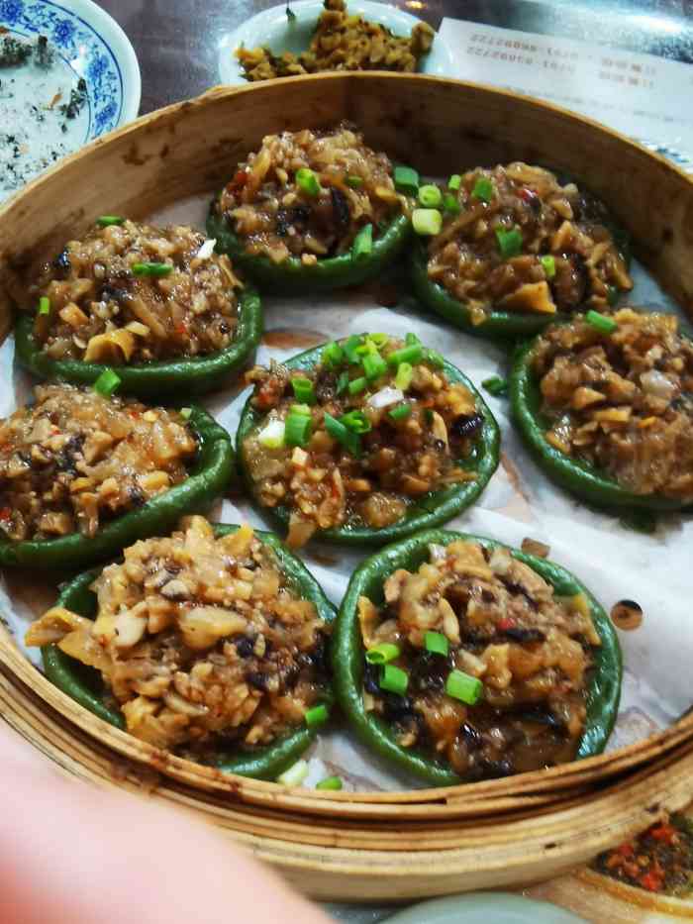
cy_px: 462
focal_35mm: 26
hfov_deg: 53.1
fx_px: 694
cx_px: 346
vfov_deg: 67.3
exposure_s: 1/20
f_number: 2.2
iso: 400
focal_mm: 2.26
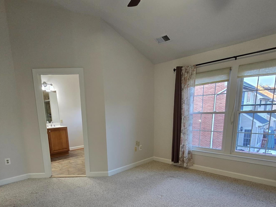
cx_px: 130
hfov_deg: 81.7
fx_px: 159
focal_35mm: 20
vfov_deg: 63.1
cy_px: 149
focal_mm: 2.2
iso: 200
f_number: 2.2
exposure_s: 1/60
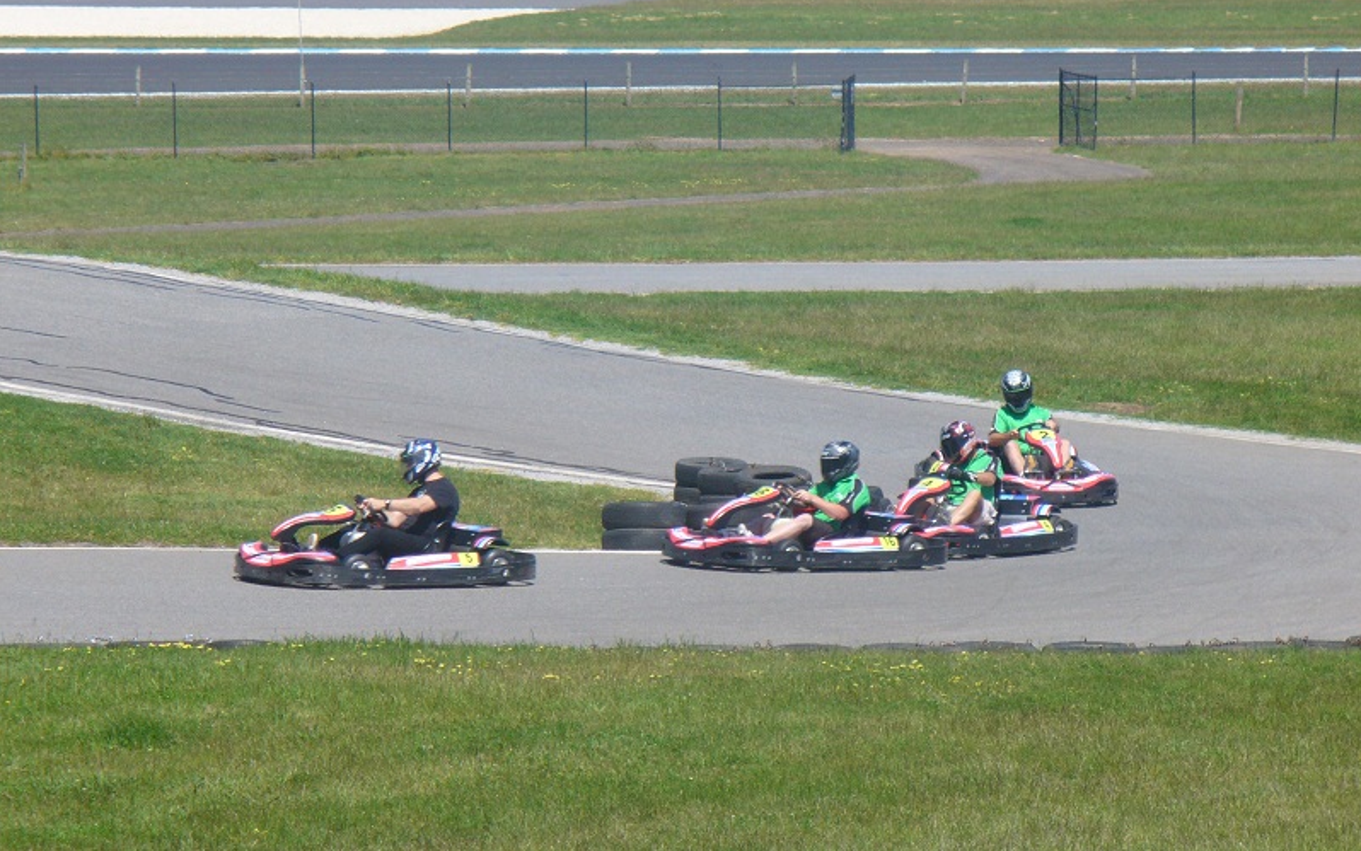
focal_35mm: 236
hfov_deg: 8.9
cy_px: 344
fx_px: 8755
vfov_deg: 5.6
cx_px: 680
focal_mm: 36.6
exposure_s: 1/500
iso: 80
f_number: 4.5
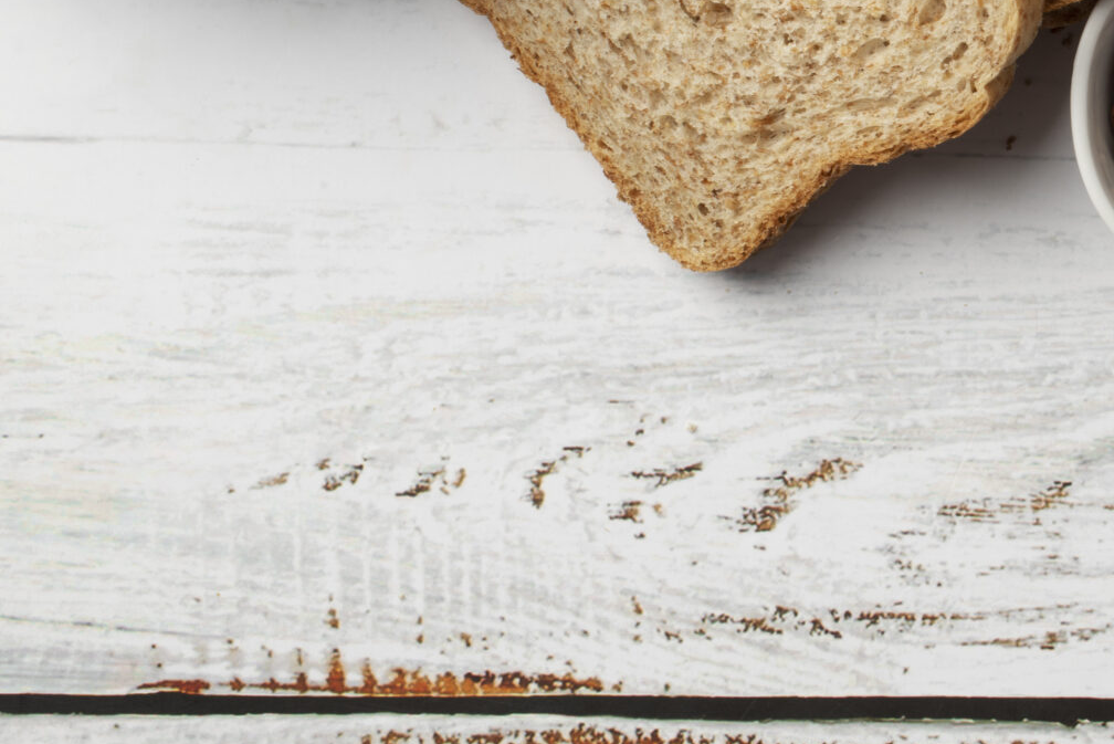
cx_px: 1335
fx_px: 3931
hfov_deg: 15.5
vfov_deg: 10.8
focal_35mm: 127
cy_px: 152
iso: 100
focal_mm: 50
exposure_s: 1/100
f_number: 6.3
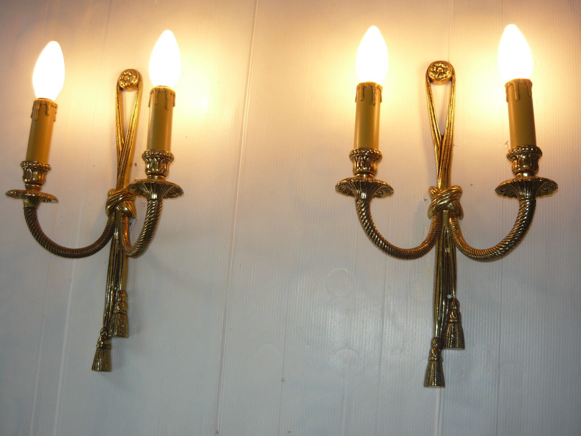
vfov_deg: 37.7
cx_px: 290
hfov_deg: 49.0
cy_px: 218
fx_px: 638
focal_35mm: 38
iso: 100
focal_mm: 5.5
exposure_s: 1/100
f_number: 2.8
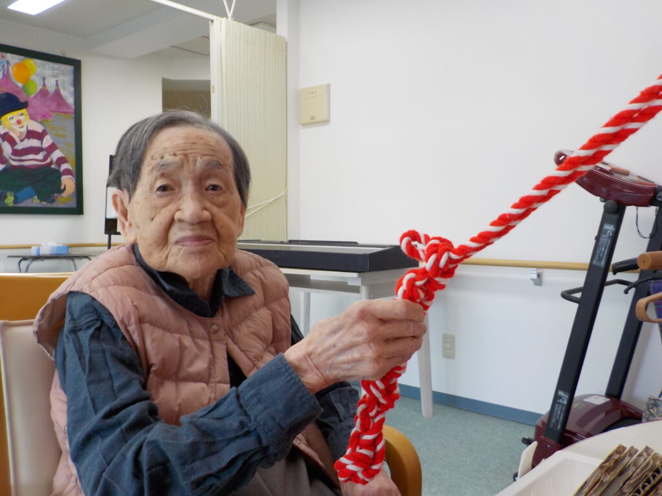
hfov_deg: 60.0
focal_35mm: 30
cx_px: 331
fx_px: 574
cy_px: 248
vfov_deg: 46.8
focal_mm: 4.1
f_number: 3.3
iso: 125
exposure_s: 1/30
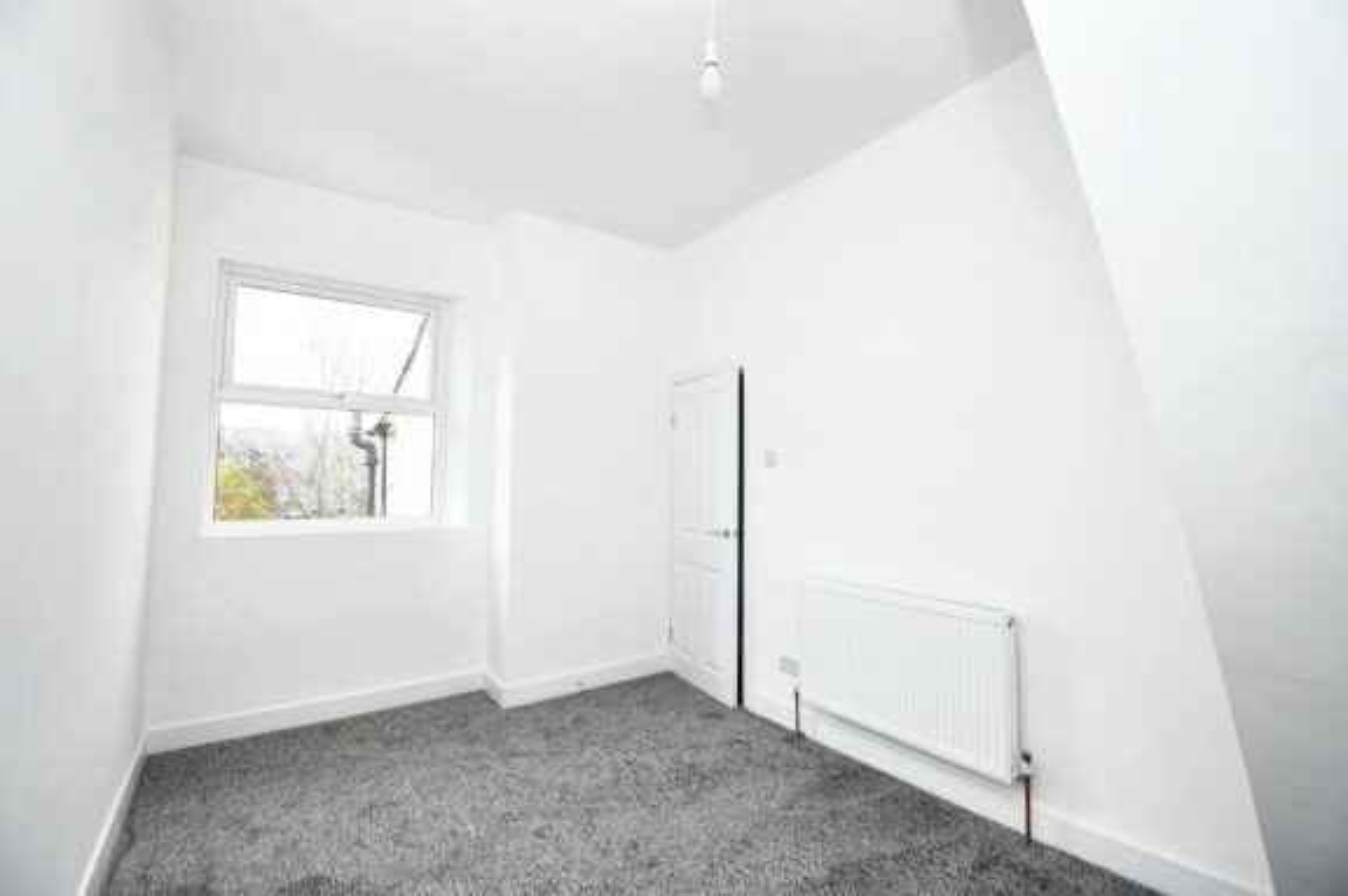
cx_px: 674
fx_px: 561
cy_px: 448
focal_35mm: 15
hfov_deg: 100.4
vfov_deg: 77.2
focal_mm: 10
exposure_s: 1/100
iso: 560
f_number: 5
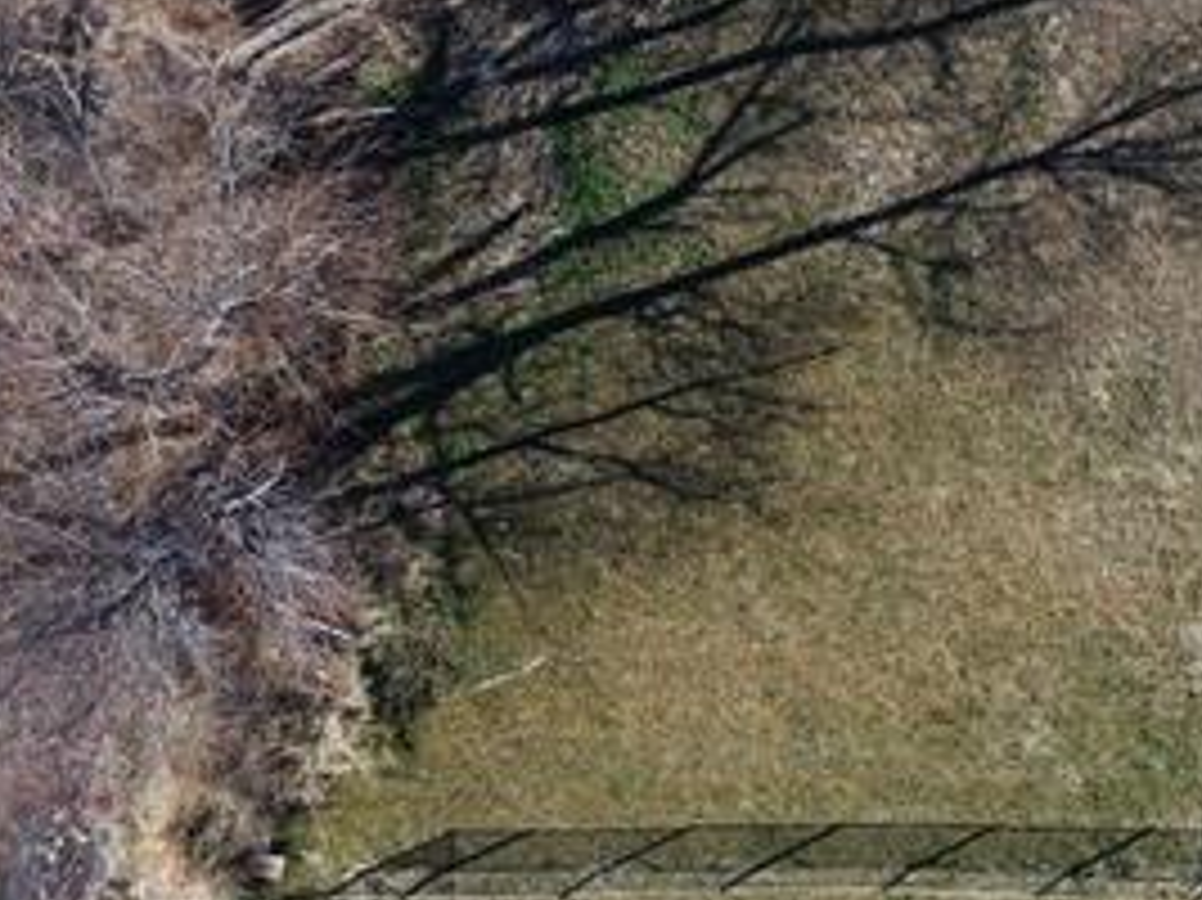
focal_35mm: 92
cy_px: -166
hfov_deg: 17.9
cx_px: 2035
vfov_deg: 15.5
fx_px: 3193
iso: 120
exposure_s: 1/1600
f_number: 1.8
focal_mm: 8.67
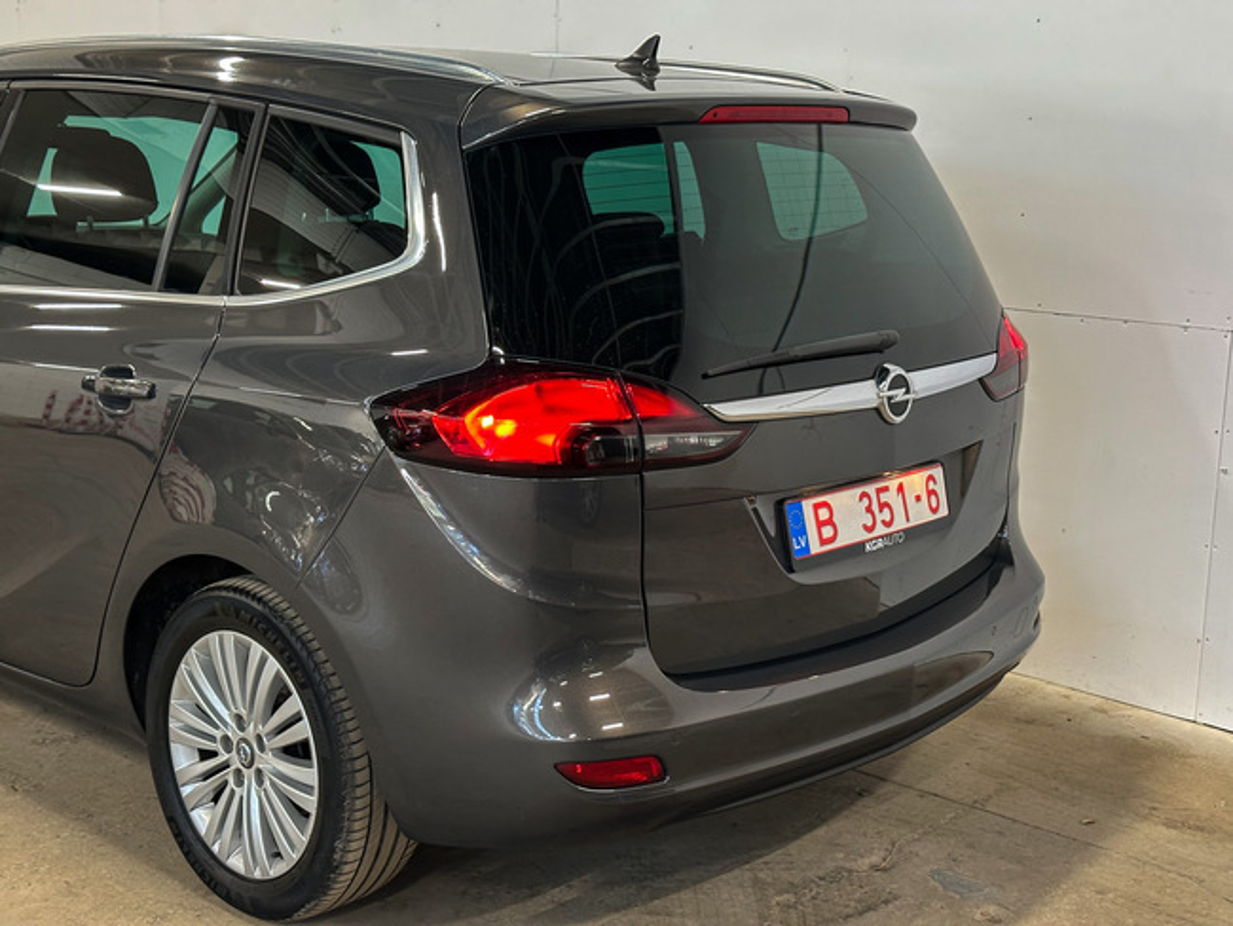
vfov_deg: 30.3
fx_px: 1710
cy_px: 463
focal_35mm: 48
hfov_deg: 39.6
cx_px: 616
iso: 200
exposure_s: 1/33
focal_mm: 6.86
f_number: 1.78
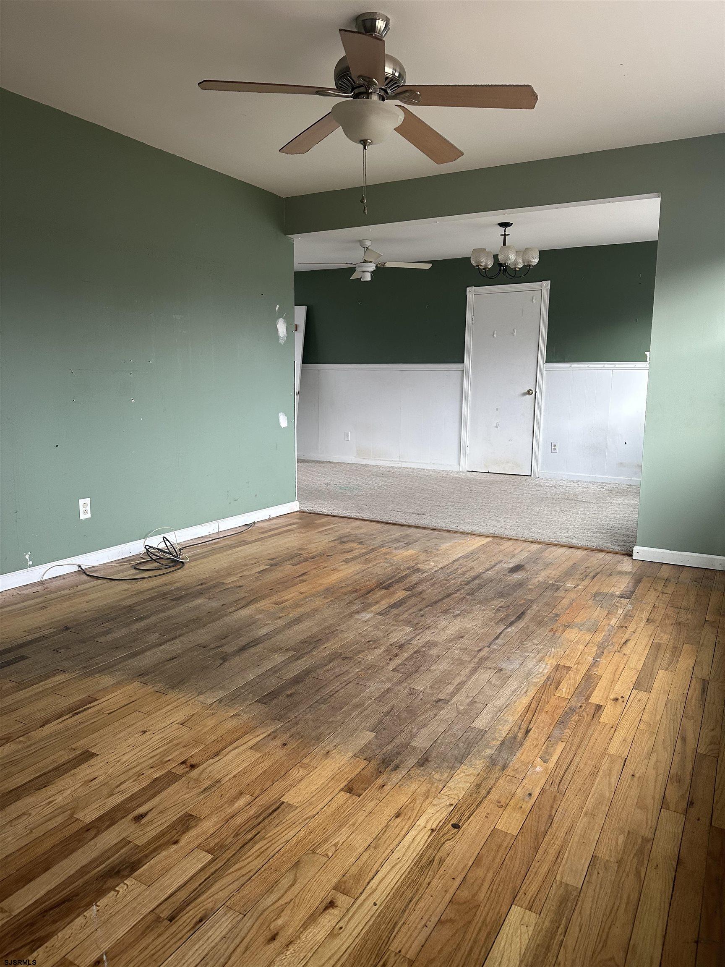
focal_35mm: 24
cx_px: 362
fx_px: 670
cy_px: 484
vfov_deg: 71.6
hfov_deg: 56.8
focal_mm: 6.86
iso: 160
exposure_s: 1/121
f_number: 1.78
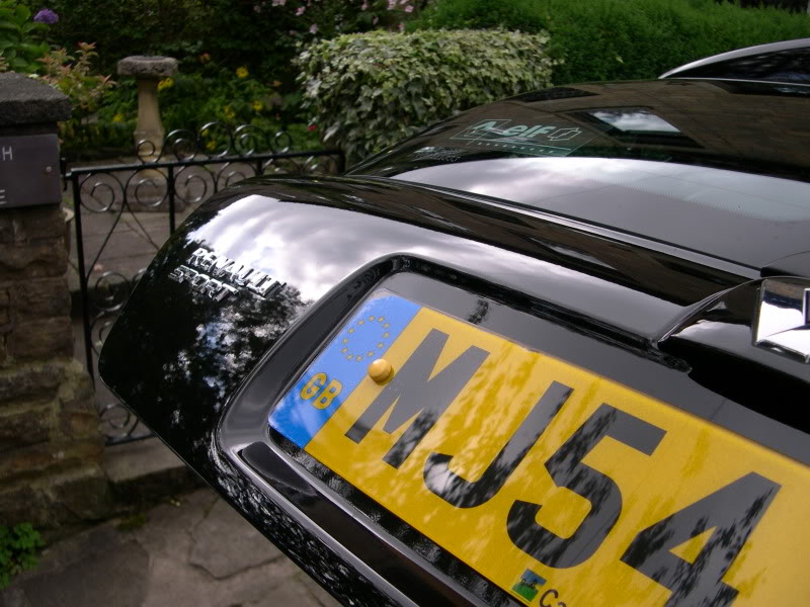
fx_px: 889
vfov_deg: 37.7
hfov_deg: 49.0
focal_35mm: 38
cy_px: 304
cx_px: 405
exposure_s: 1/434
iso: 100
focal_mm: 8
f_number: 2.8
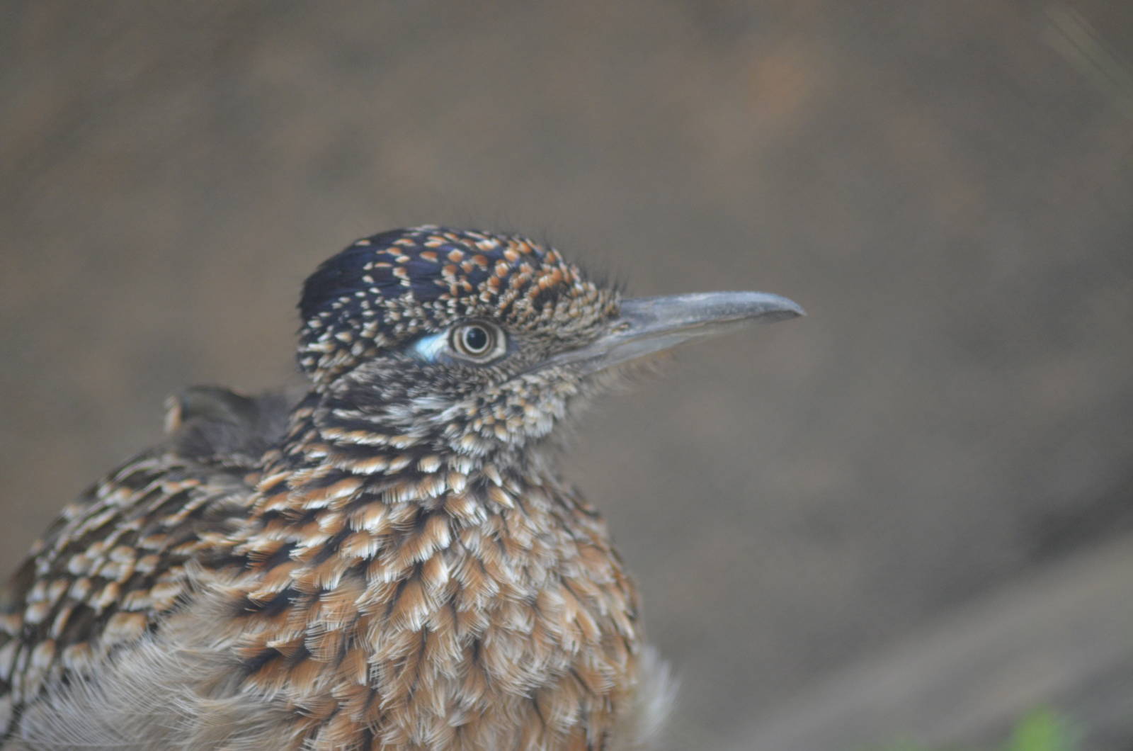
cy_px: 376
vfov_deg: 4.0
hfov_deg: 6.0
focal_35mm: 345
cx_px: 566
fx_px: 10836
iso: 800
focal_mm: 230
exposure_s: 1/500
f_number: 5
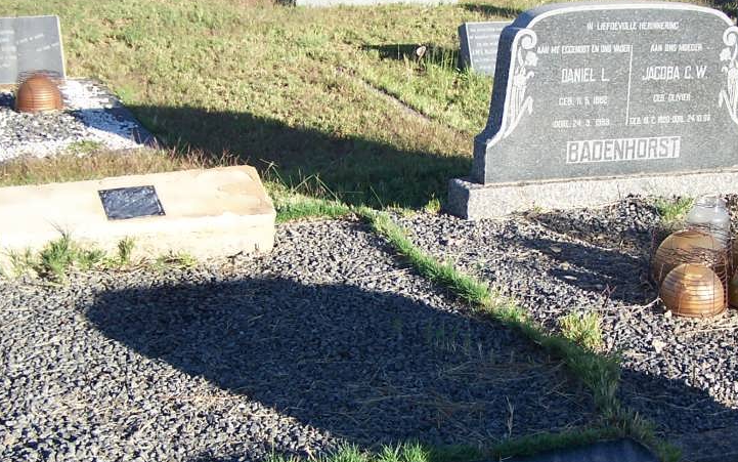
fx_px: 1348
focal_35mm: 67
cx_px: 461
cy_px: 234
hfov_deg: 30.5
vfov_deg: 19.4
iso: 80
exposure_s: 1/500
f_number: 2.8
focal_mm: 6.3
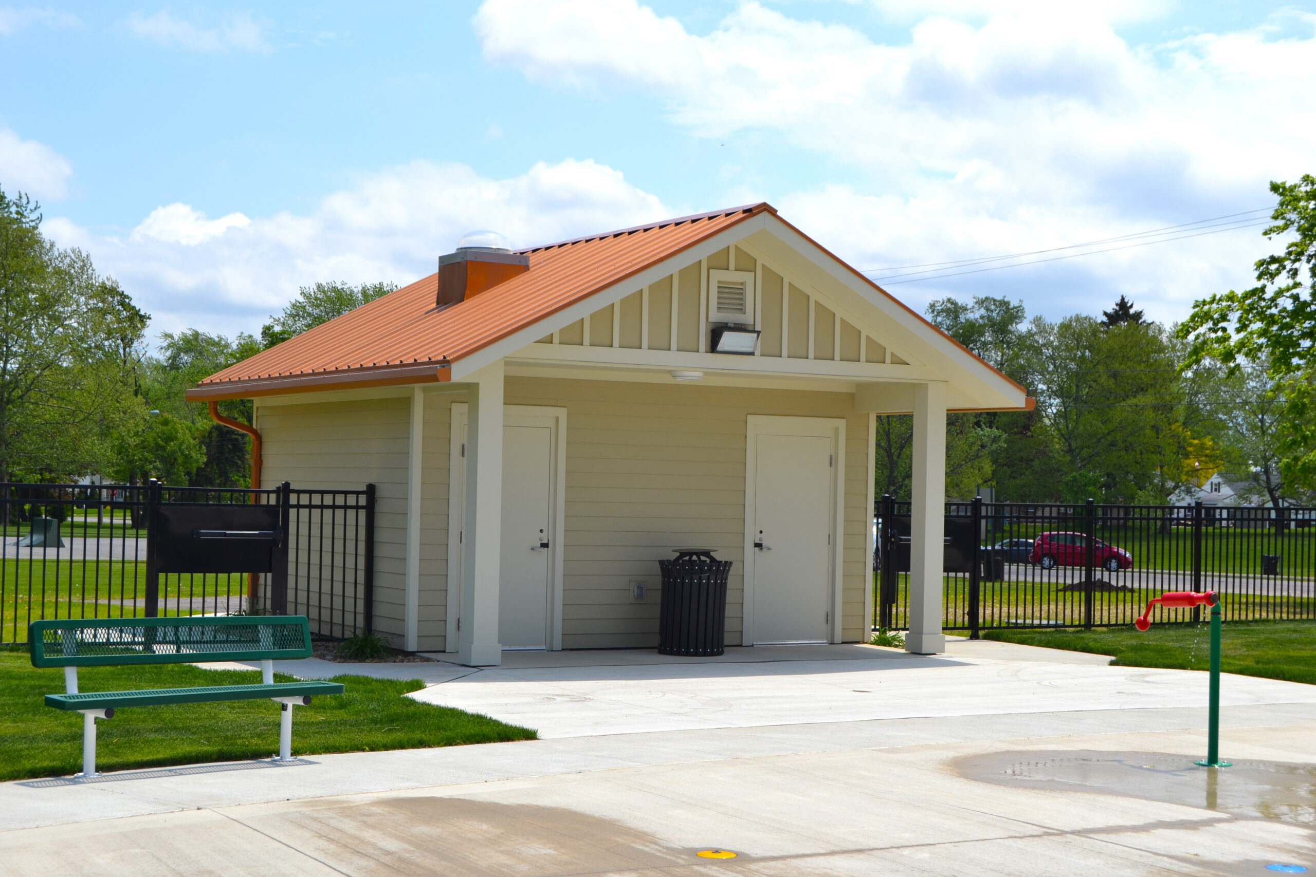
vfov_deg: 23.8
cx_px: 658
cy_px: 438
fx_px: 2084
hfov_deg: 35.1
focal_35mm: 57
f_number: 9
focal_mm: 38
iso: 100
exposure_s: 1/320
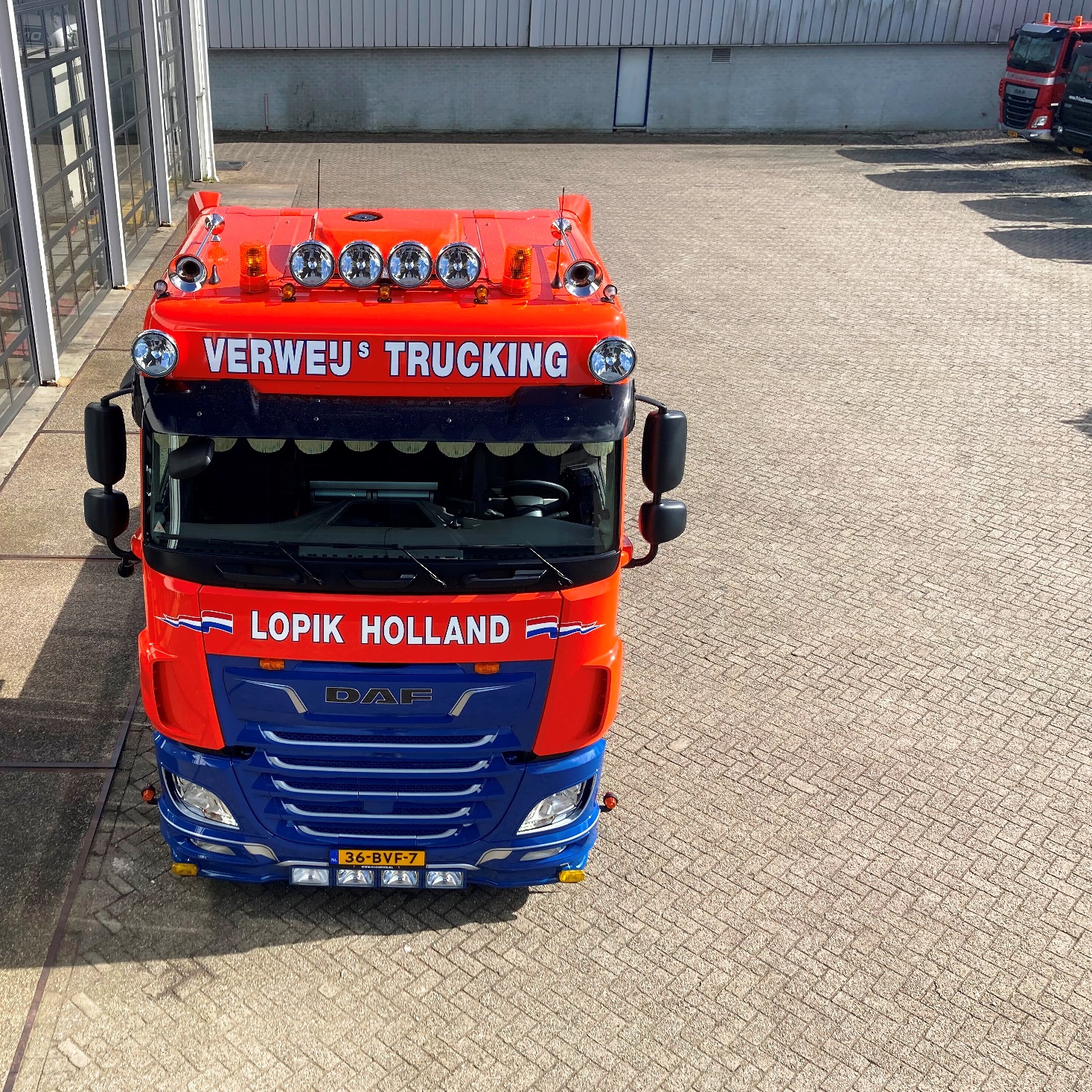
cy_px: 555
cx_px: 377
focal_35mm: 34
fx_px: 1213
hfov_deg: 47.8
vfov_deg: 48.4
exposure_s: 1/1066
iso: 20
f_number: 1.8
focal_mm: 3.99
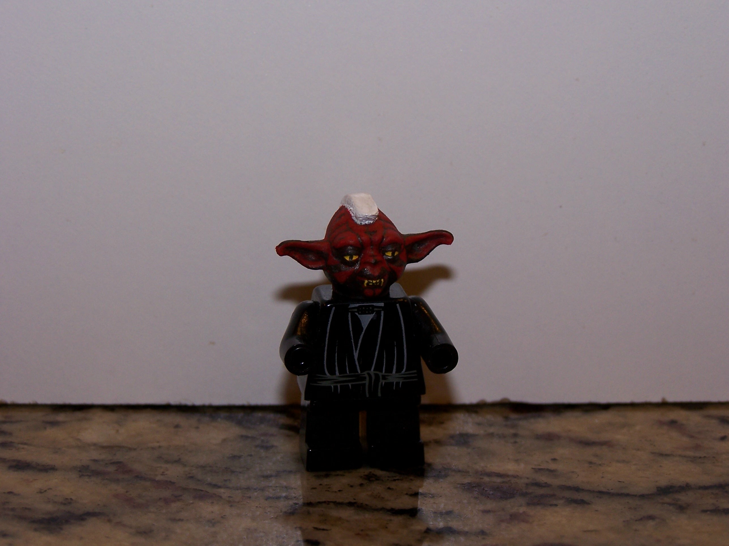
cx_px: 364
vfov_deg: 18.0
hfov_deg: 23.8
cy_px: 273
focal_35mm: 82
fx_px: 1727
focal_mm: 13.7
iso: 80
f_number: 3.2
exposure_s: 1/80
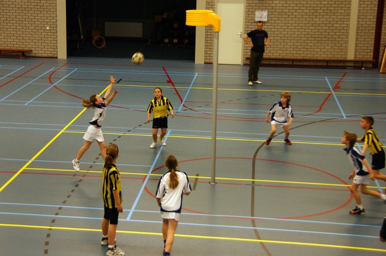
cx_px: 193
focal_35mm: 60
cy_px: 128
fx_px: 642
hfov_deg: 33.5
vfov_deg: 22.5
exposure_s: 1/100
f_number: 4.5
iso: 800
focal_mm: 40
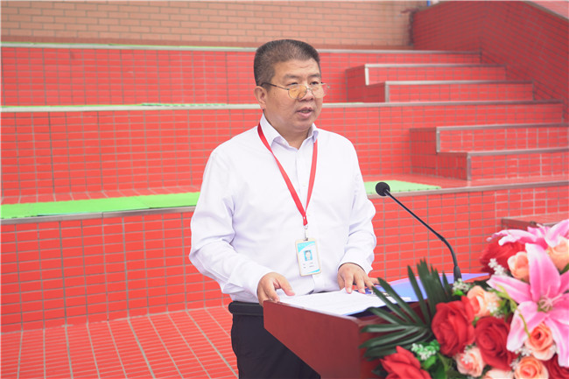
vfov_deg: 34.2
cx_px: 284
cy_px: 190
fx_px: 616
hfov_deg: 49.6
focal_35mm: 39
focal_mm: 39
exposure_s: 1/125
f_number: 4
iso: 200
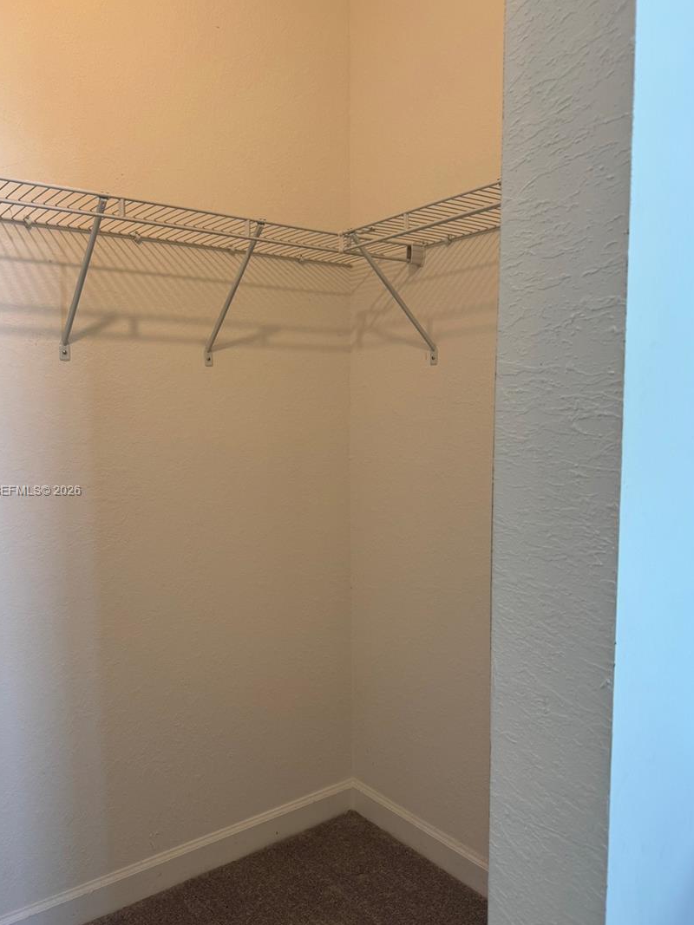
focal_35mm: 27
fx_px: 722
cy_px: 492
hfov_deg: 51.3
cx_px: 311
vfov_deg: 65.3
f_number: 1.78
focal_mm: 6.76
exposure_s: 1/120
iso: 100
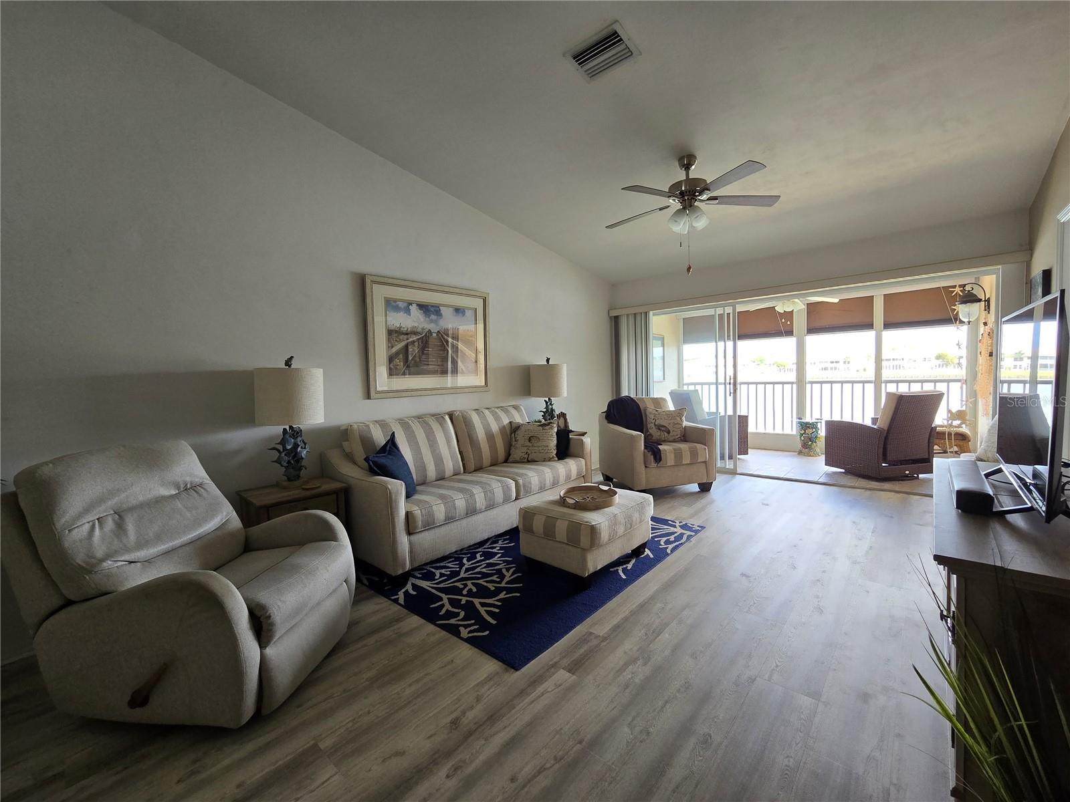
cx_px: 535
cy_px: 401
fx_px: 402
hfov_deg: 106.2
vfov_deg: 89.9
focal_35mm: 13
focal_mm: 2.2
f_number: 2.2
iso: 125
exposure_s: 1/60
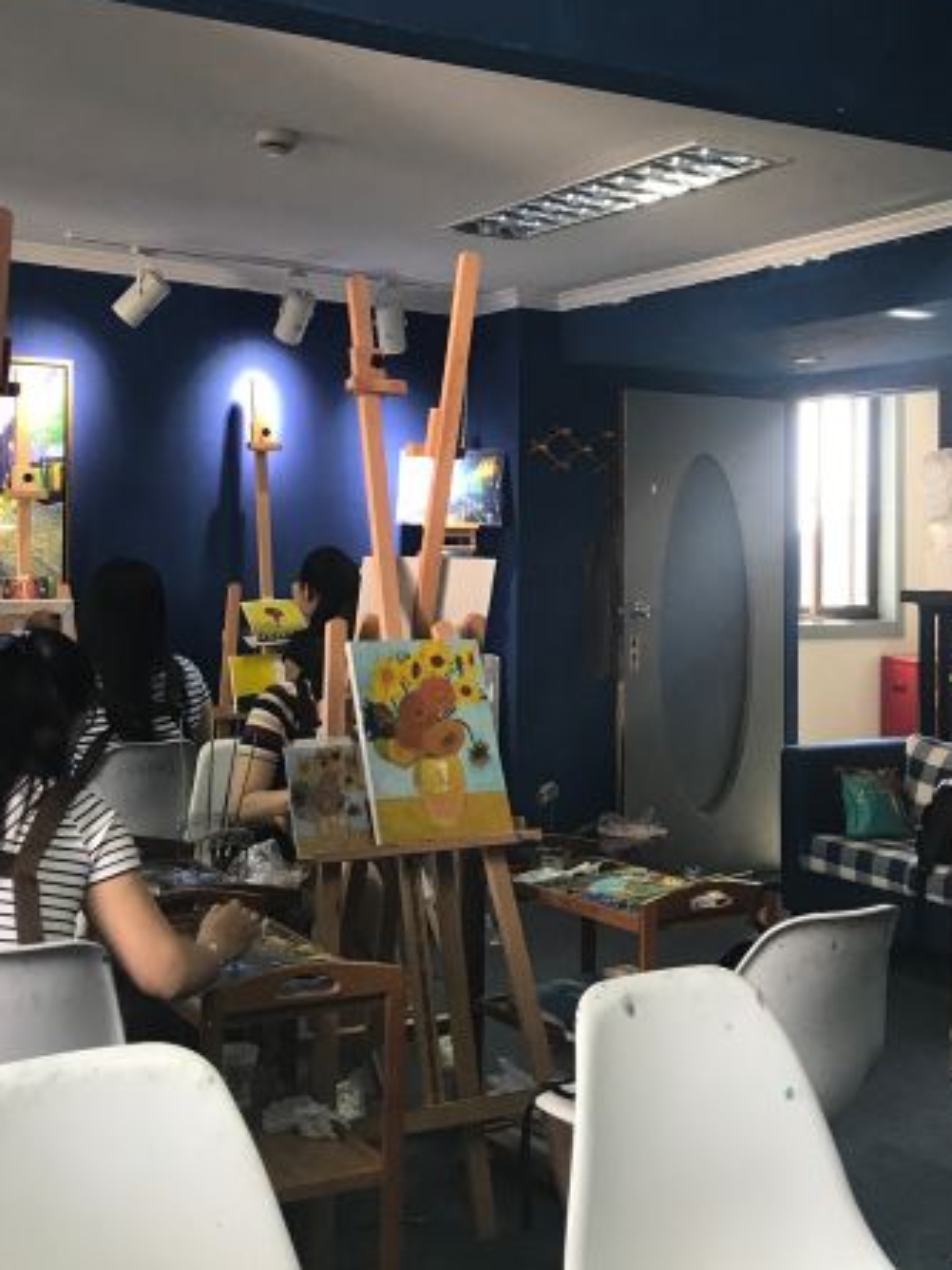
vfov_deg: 42.7
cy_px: 514
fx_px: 1613
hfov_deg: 32.9
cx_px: 509
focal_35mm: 44
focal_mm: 3.99
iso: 32
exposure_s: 1/33
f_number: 1.8
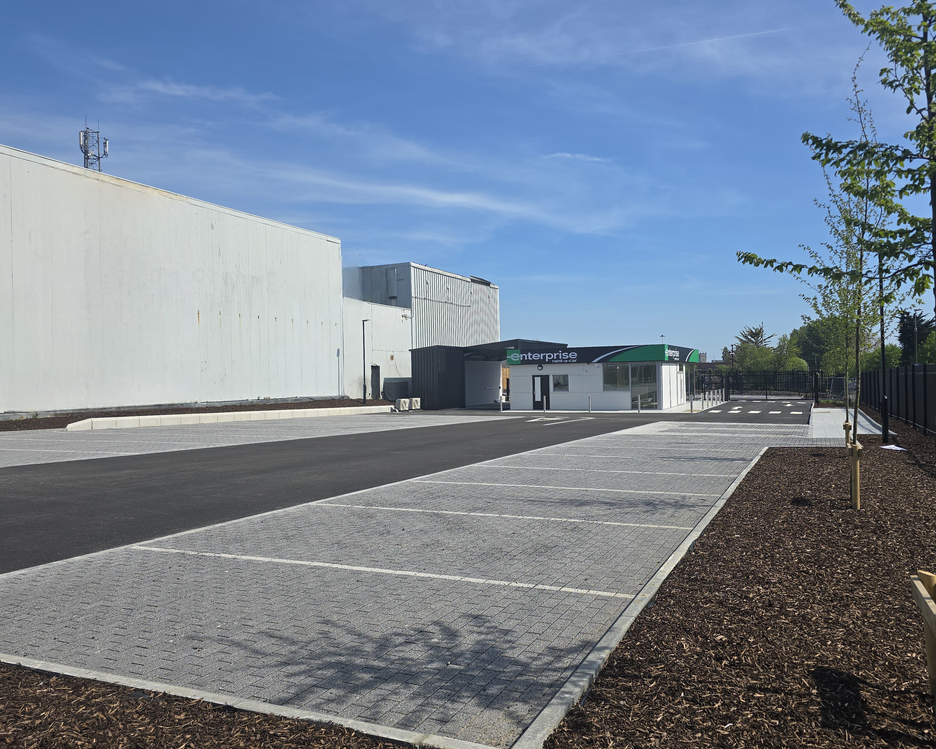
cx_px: 502
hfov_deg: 65.9
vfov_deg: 54.9
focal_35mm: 26
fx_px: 720
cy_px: 361
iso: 12
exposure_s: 1/1111
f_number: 1.7
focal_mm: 6.3
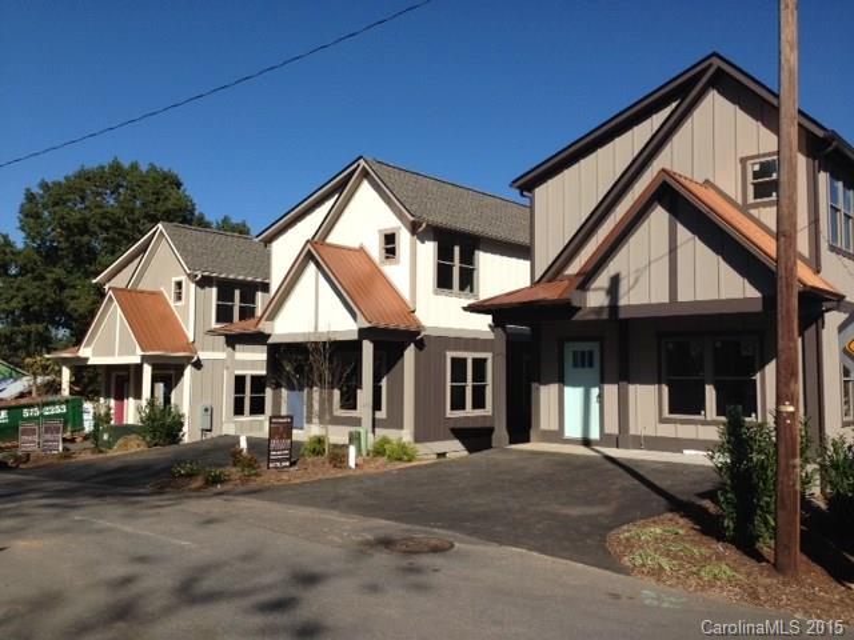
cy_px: 320
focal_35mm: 33
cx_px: 427
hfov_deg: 55.4
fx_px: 814
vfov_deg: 42.9
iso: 50
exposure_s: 1/2262
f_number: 2.4
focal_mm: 4.12
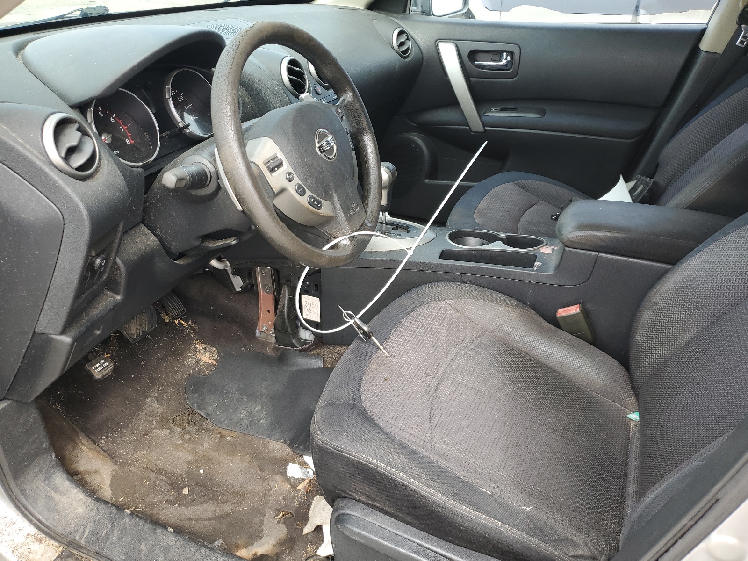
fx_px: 562
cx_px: 374
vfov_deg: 53.1
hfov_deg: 67.3
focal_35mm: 26
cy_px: 280
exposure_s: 1/345
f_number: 1.5
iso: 50
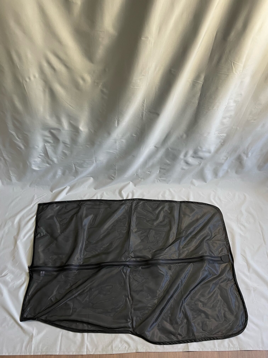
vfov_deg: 67.3
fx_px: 268
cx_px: 134
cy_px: 179
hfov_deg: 53.1
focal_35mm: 26
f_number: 1.6
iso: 125
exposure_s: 1/50
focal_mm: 4.2
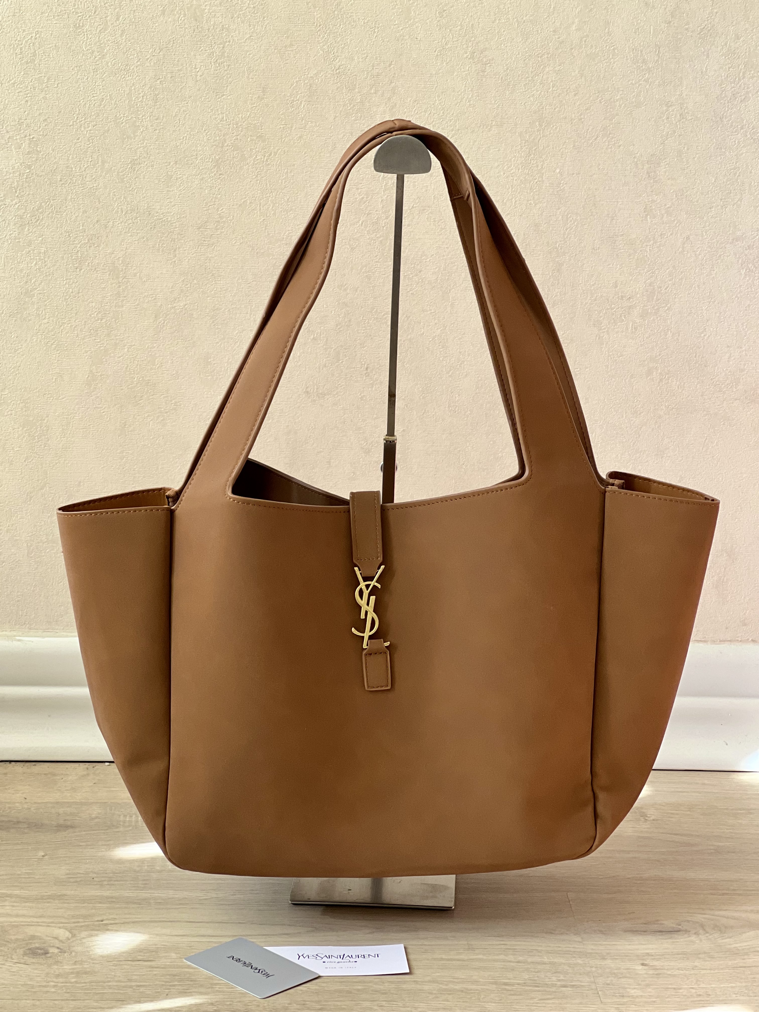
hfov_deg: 19.1
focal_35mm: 77
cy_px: 506
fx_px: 2251
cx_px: 380
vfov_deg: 25.3
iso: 125
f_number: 2.8
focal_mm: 9
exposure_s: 1/121
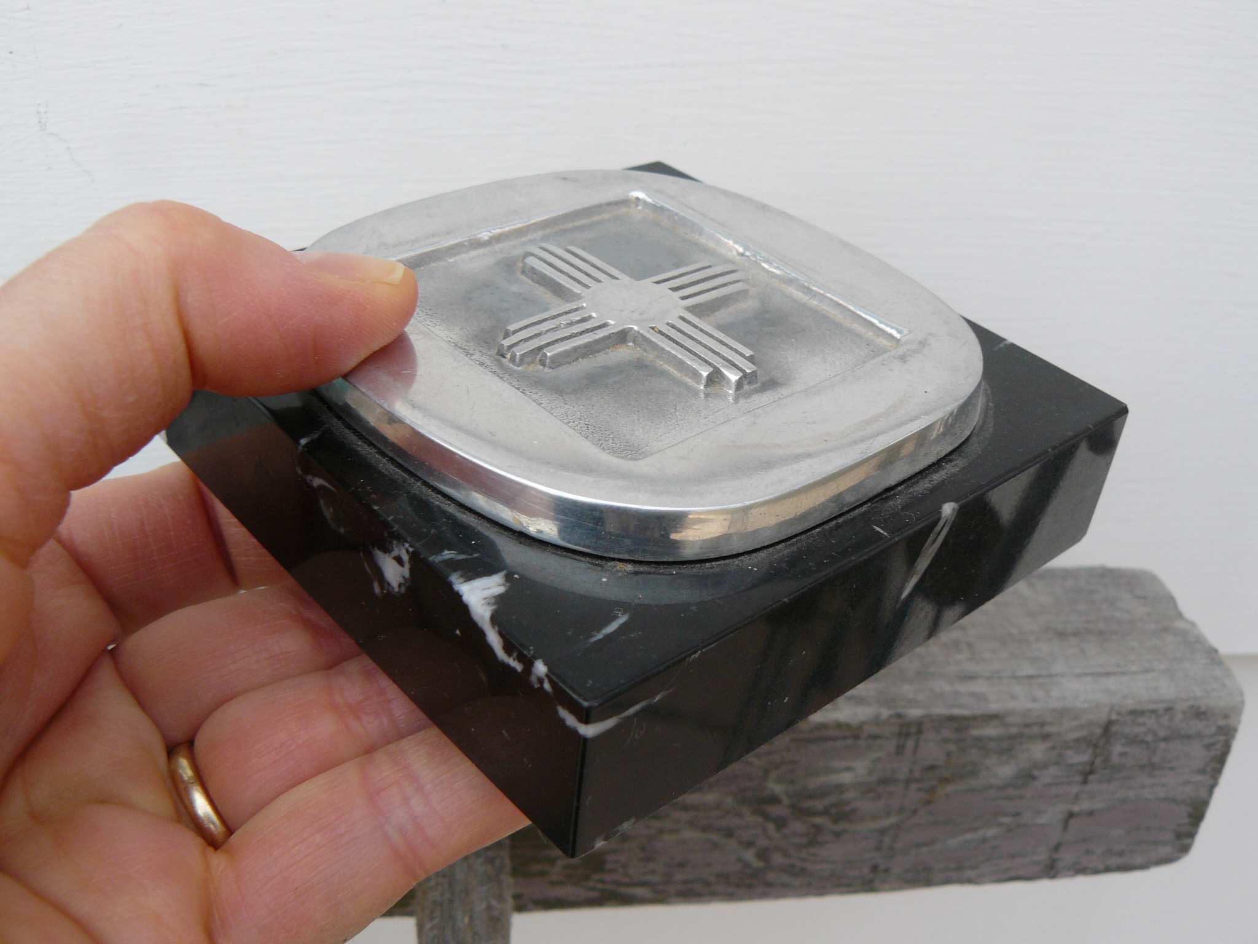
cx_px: 629
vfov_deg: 39.7
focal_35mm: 36
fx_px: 1308
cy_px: 472
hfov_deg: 51.4
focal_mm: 6
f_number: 4
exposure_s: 1/125
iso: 100
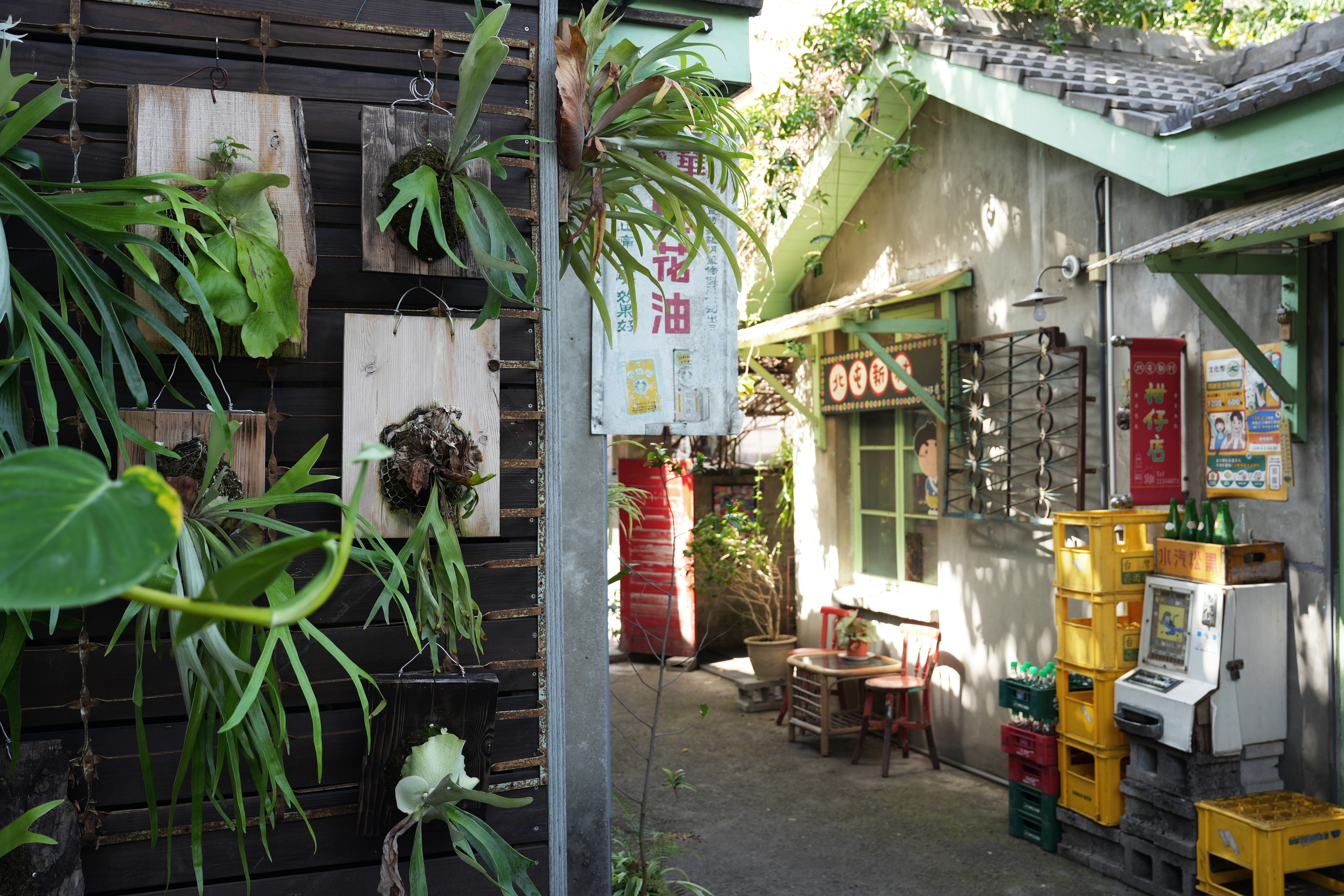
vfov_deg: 38.9
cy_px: 448
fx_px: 1269
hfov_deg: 55.8
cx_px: 672
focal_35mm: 34
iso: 100
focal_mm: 34
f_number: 4.5
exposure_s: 1/50
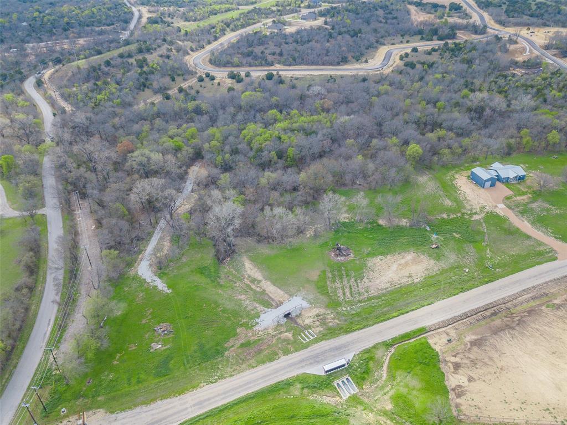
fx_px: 426
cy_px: 212
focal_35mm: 26
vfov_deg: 53.0
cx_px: 284
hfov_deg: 67.3
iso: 100
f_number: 2.2
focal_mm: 4.73
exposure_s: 1/1250
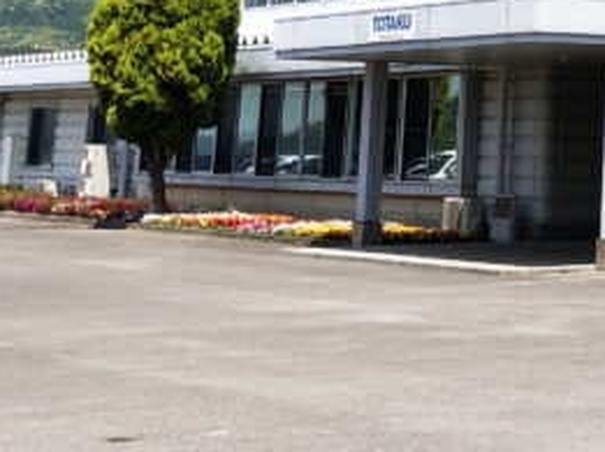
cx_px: 830
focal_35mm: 110
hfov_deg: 16.7
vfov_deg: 12.5
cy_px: -290
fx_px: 1920
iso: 25
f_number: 1.8
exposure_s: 1/2667
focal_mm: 3.99
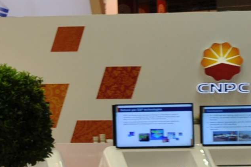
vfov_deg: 6.4
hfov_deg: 8.3
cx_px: -467
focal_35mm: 214
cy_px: 95
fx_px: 1493
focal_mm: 21
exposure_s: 1/100
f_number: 5
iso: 200
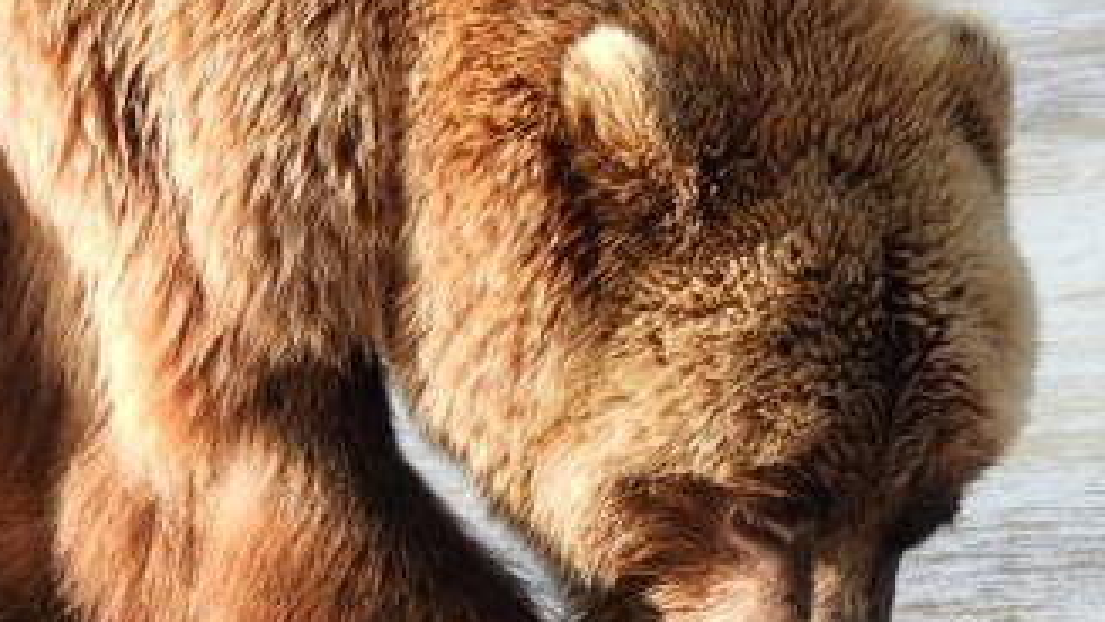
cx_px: 679
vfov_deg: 2.0
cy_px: 456
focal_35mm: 608
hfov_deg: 3.6
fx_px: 17816
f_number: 5
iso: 125
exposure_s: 1/250
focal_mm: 67.8
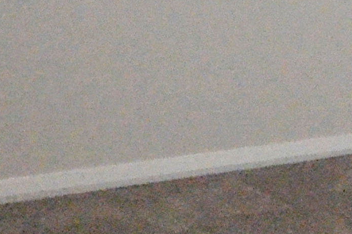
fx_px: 1035
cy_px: -216
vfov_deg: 11.7
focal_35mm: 106
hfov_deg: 16.5
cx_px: 615
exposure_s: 1/800
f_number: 10
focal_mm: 10
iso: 4000
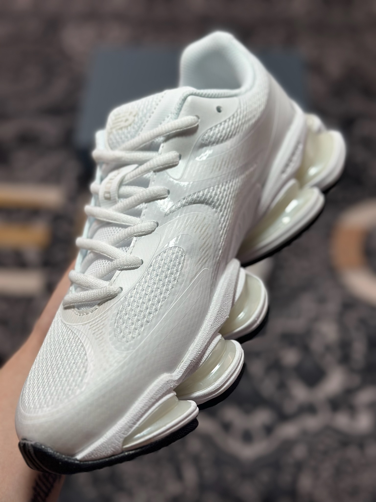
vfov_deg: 39.7
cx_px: 188
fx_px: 695
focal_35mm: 48
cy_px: 251
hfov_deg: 30.3
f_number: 1.78
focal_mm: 6.86
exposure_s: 1/1145
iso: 80
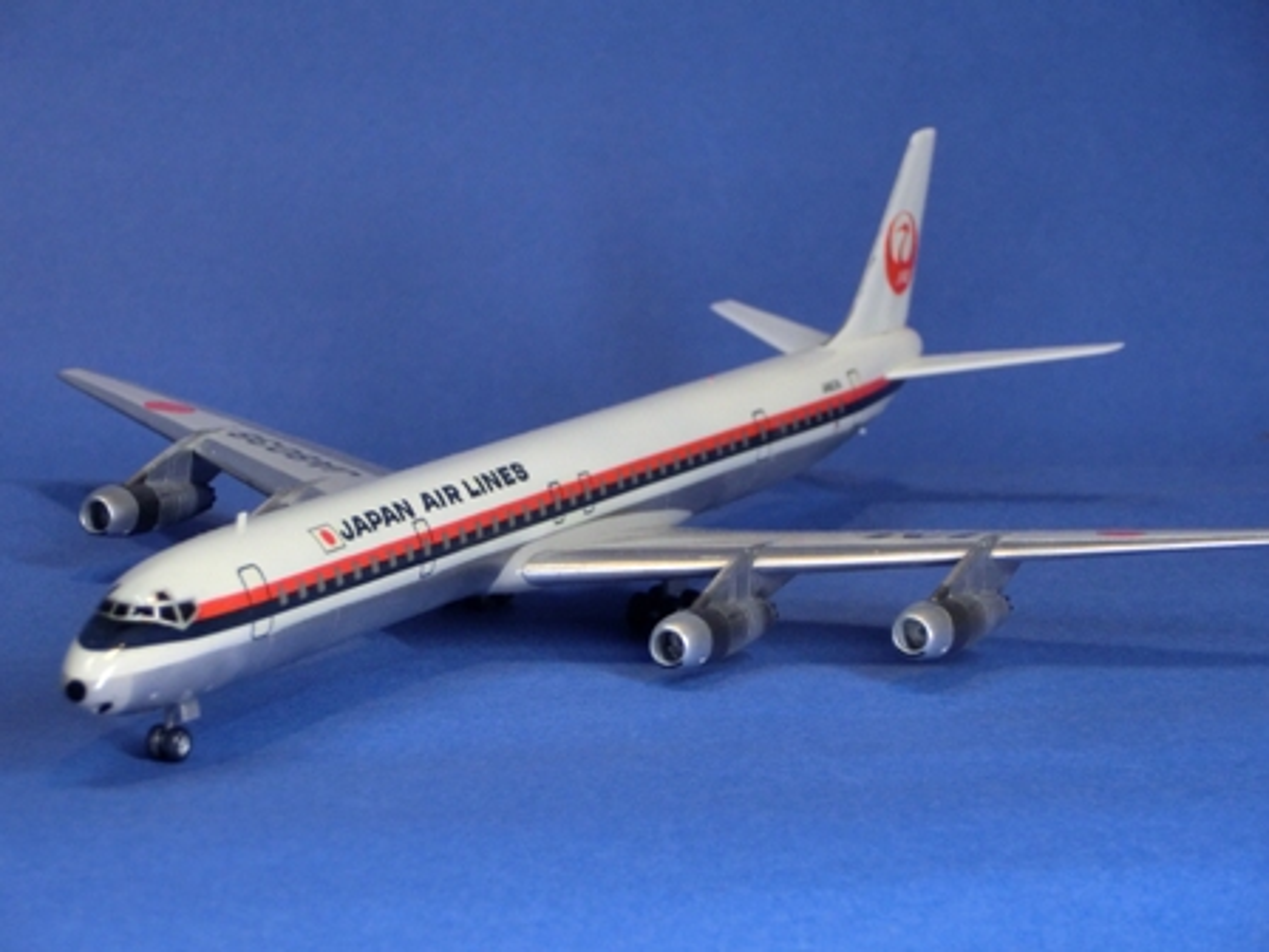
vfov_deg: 10.7
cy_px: 476
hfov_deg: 14.3
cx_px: 634
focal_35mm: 138
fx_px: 5059
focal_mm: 24.39
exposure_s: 1/60
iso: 500
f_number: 5.8
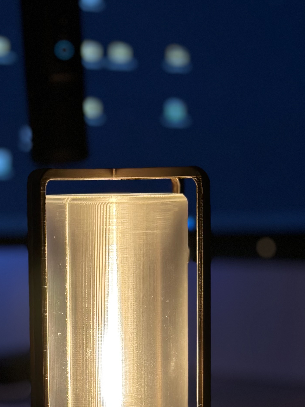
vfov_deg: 18.9
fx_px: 1210
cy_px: 330
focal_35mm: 103
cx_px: 86
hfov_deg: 14.3
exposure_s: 1/111
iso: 100
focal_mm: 6.86
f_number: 1.78
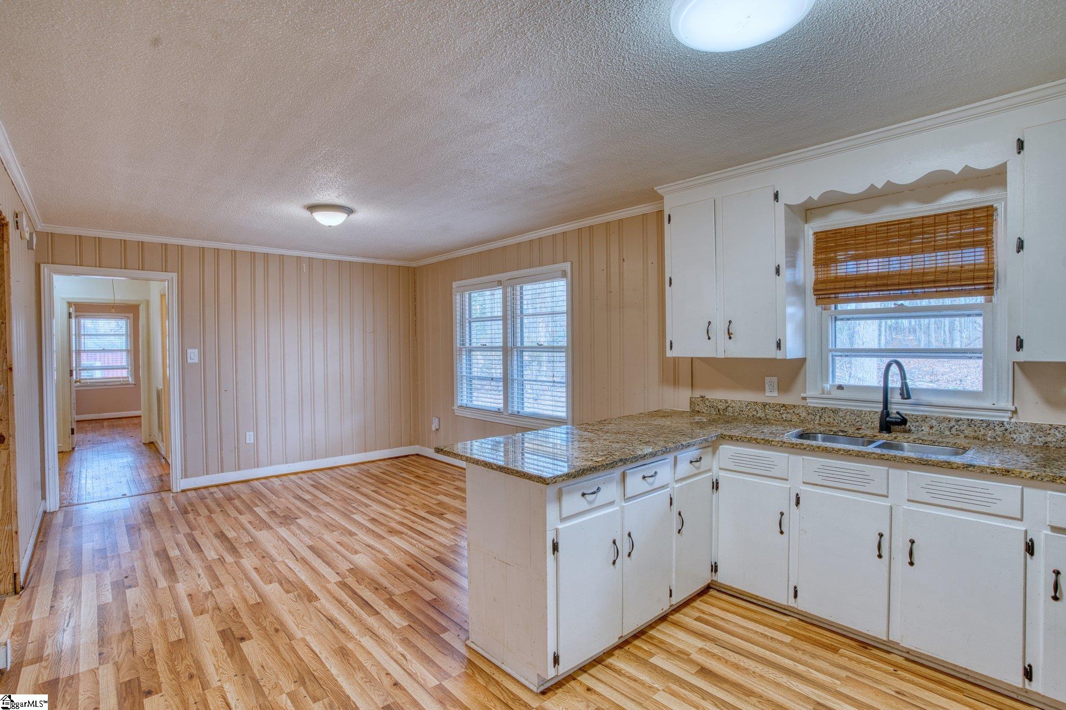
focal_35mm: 17
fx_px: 503
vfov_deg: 70.4
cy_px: 355
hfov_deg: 93.3
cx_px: 533
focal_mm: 17
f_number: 8
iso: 400
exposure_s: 1/10
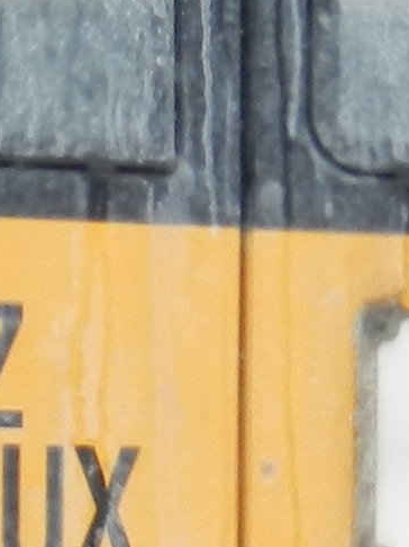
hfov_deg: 1.4
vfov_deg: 1.9
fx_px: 16887
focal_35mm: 1071
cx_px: -1049
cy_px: 496
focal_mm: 23.1
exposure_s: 1/640
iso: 160
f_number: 5
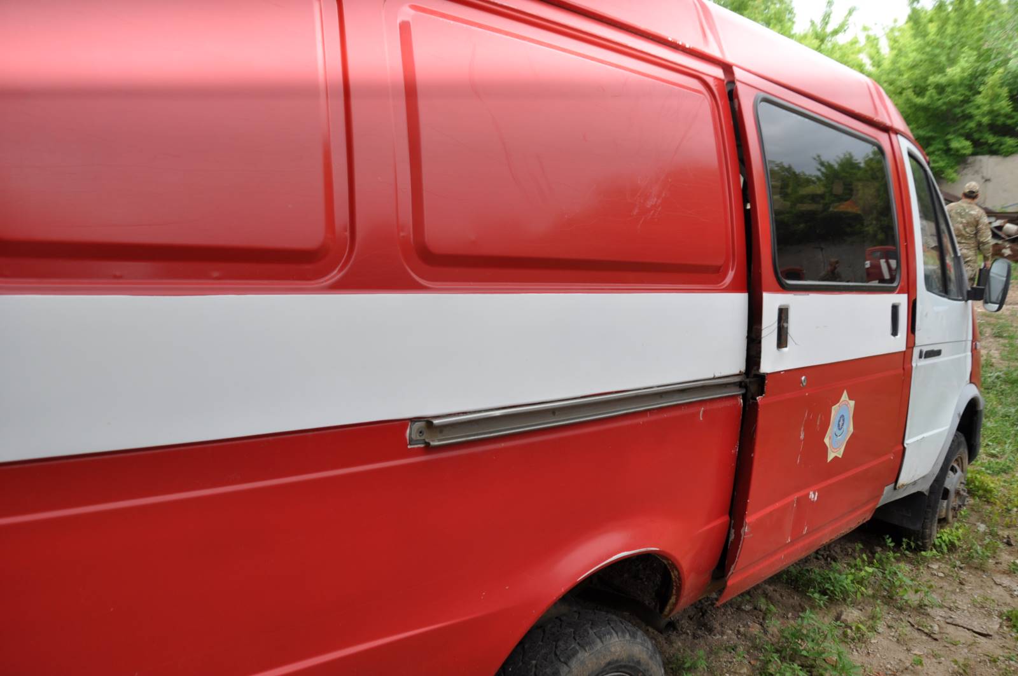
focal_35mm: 27
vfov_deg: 47.8
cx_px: 509
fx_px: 763
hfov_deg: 67.4
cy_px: 338
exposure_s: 1/160
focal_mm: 18
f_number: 6.3
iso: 200
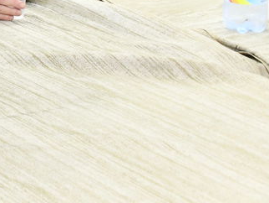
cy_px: -137
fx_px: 910
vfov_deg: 11.9
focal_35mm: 117
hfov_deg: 13.7
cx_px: -302
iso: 2500
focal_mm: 28
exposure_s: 1/160
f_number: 5.6
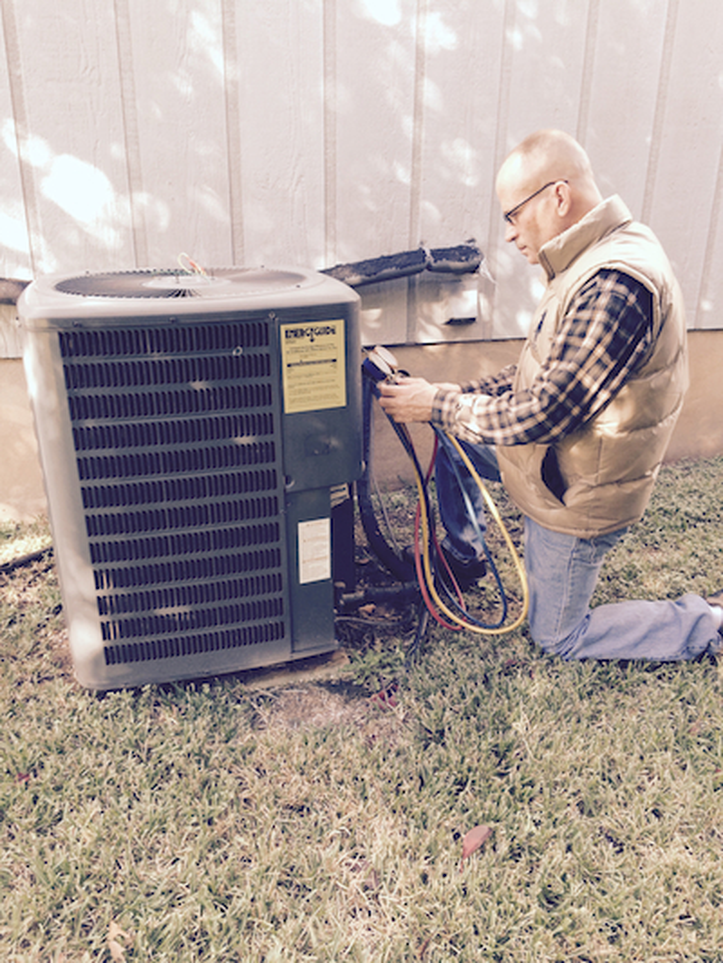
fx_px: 807
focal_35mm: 29
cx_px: 362
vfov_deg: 61.6
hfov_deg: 48.2
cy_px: 482
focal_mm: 4.15
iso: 50
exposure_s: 1/120
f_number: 2.2
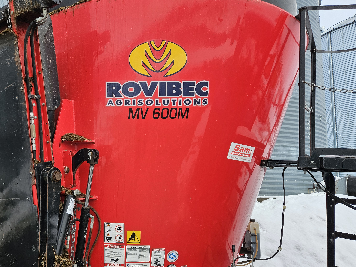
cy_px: 151
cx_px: 132
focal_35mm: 31
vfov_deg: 45.3
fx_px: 319
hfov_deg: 57.6
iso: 40
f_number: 1.8
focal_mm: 5.4
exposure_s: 1/1170
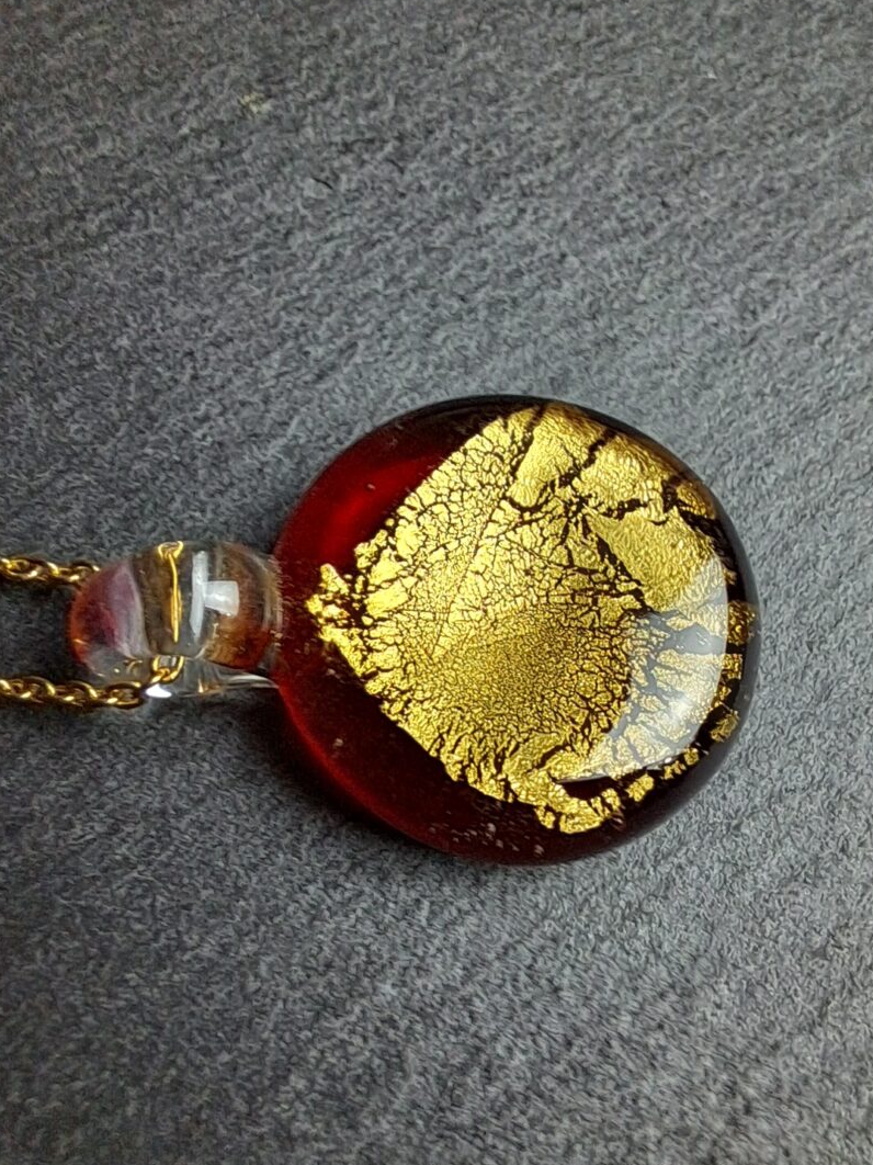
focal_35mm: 29
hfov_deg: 48.2
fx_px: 976
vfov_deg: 61.6
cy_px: 620
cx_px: 464
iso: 64
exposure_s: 1/50
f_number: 2.4
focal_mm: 2.13
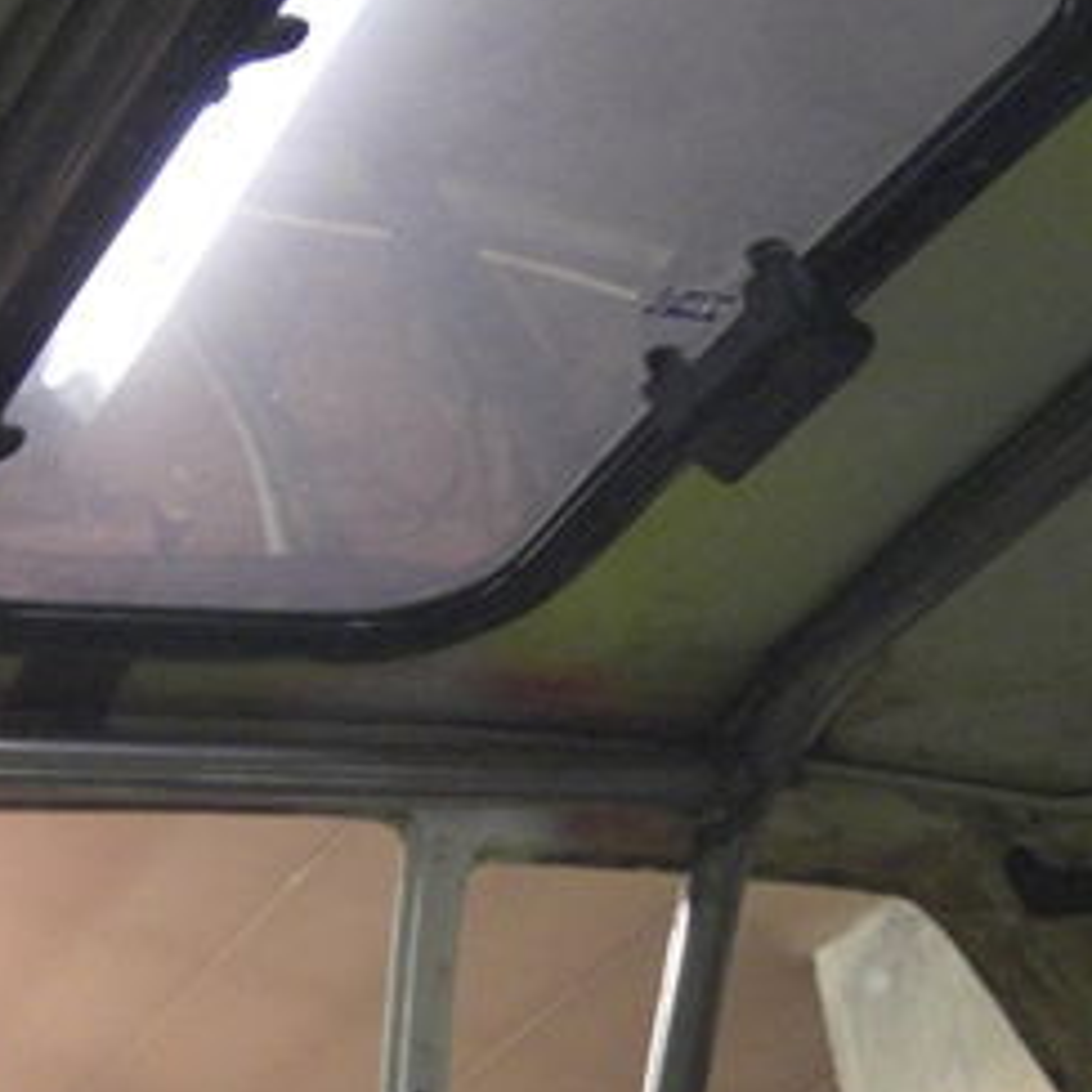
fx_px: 3141
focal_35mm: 88
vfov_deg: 19.6
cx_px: 667
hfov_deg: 19.7
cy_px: 823
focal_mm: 7.9
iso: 800
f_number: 2.8
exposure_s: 1/25
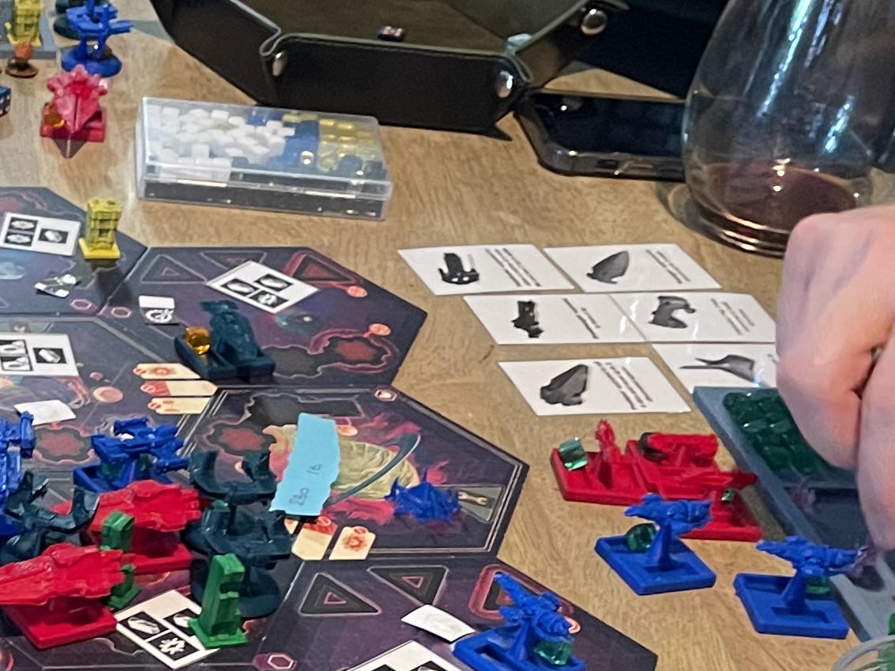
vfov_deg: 16.4
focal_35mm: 89
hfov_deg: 20.3
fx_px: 2300
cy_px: 613
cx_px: -246
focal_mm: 5.1
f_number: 1.6
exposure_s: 1/30
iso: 500
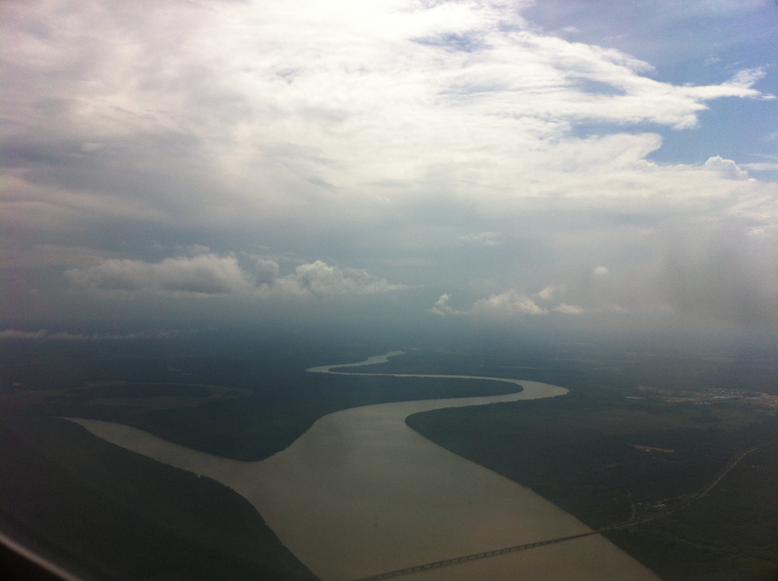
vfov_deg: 40.6
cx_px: 389
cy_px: 290
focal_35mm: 35
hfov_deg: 52.7
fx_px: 785
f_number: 2.8
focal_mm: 3.85
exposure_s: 1/3771
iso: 80
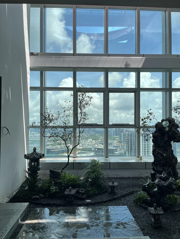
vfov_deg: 67.3
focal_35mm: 26
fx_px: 180
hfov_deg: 53.1
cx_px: 90
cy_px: 120
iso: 50
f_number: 1.6
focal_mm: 5.1
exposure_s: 1/621
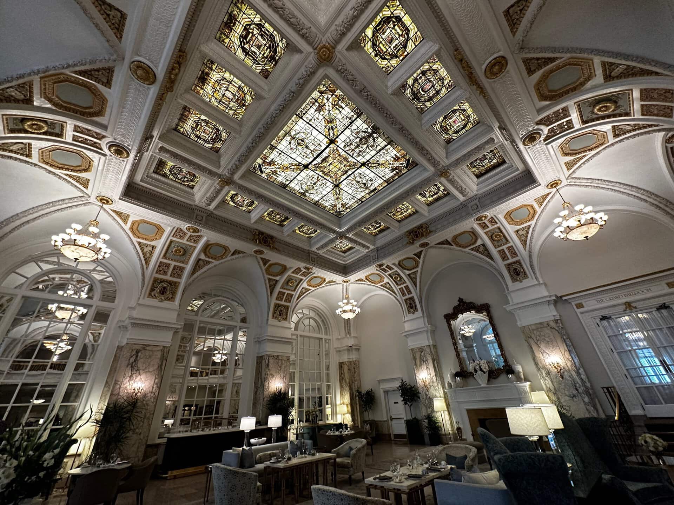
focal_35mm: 14
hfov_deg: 102.1
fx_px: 273
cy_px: 252
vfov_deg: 85.6
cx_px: 337
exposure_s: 1/60
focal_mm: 2.22
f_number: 2.2
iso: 250
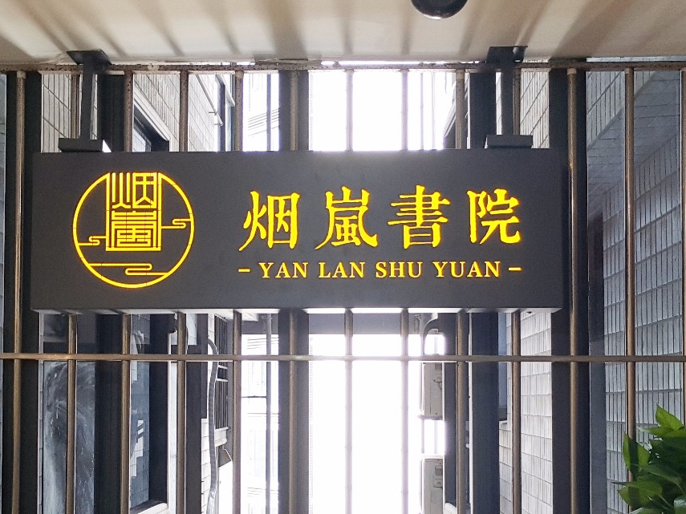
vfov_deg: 25.0
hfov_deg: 33.2
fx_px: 1149
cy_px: 368
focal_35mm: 58
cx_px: 312
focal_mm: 3.75
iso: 100
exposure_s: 1/33
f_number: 2
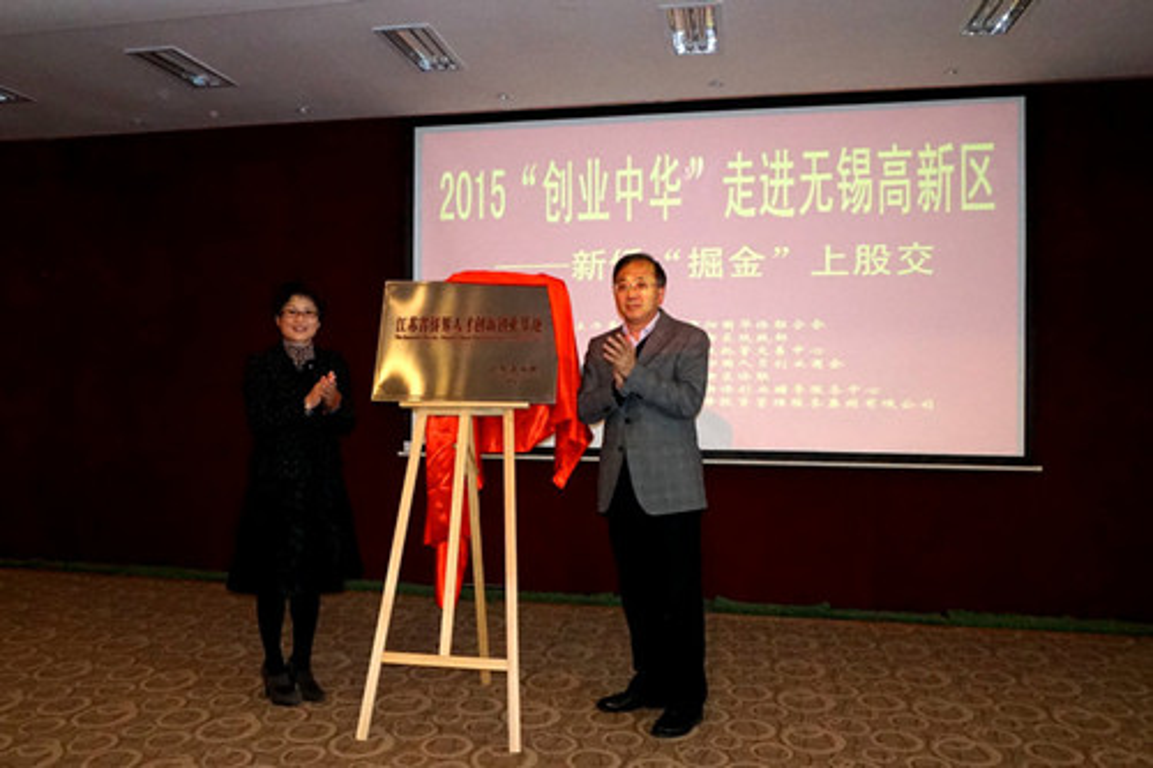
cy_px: 384
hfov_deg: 73.8
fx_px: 768
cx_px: 576
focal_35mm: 24
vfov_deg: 53.1
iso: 3200
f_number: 11
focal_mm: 16
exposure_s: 1/60
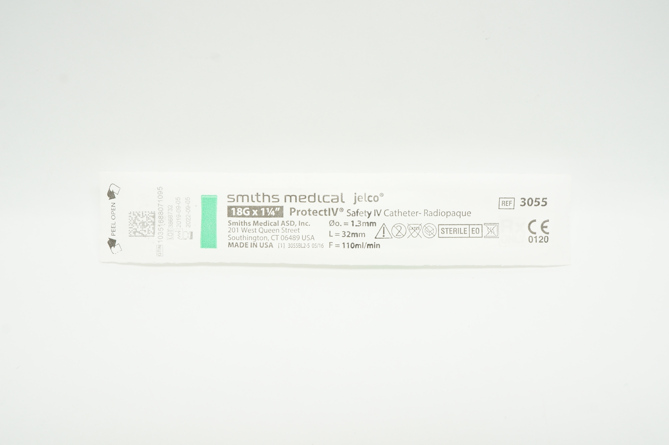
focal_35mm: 38
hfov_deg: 51.3
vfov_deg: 35.4
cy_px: 222
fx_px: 696
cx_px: 334
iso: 400
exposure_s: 1/15
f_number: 11
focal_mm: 25
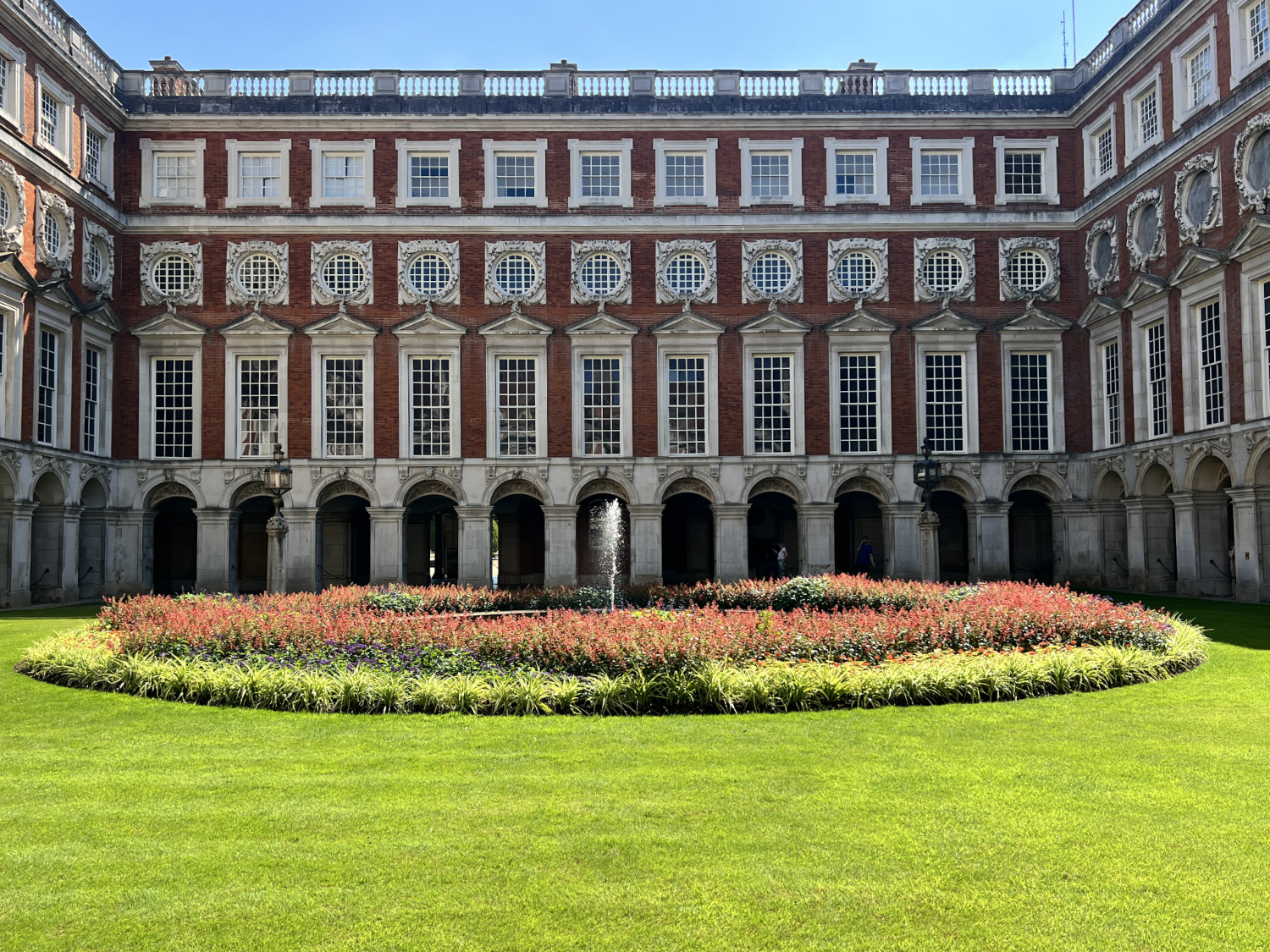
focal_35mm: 26
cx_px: 635
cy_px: 476
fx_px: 954
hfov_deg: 67.3
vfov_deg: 53.1
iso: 50
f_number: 1.5
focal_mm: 5.7
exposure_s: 1/1751
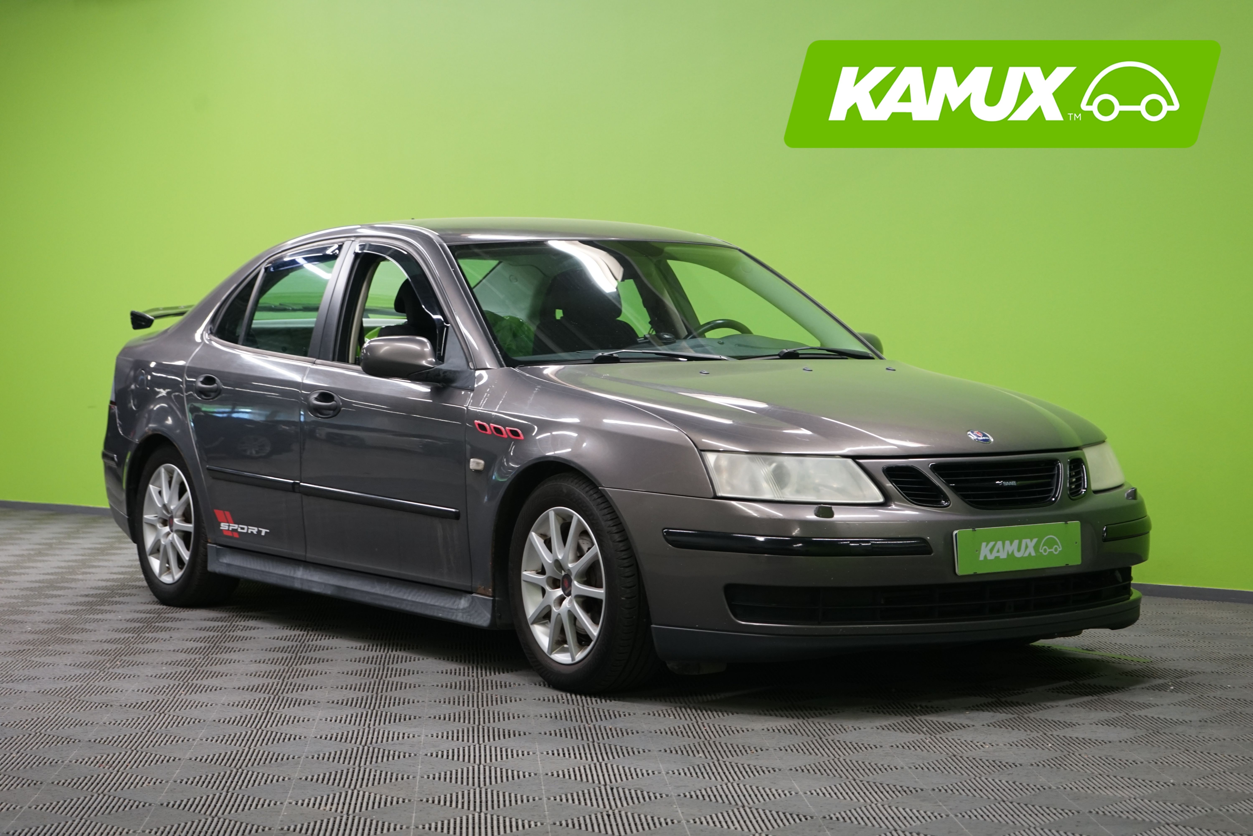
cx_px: 626
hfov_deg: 28.8
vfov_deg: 19.5
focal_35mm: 70
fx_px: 2436
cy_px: 418
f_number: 5.6
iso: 1000
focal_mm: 70
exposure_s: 1/50
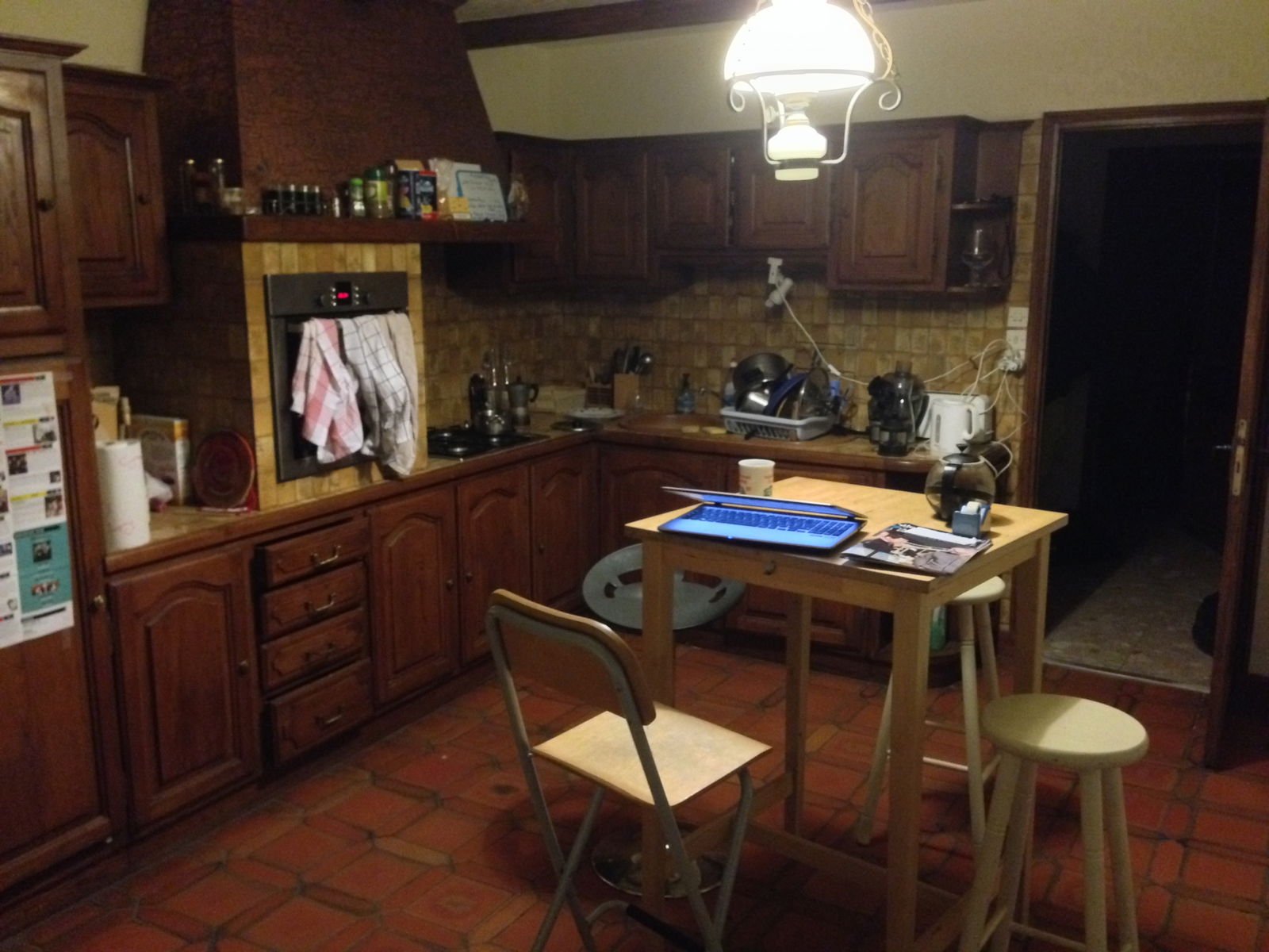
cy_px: 476
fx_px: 1210
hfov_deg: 55.4
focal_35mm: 33
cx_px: 634
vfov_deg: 42.9
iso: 800
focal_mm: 4.12
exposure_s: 1/15
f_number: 2.4
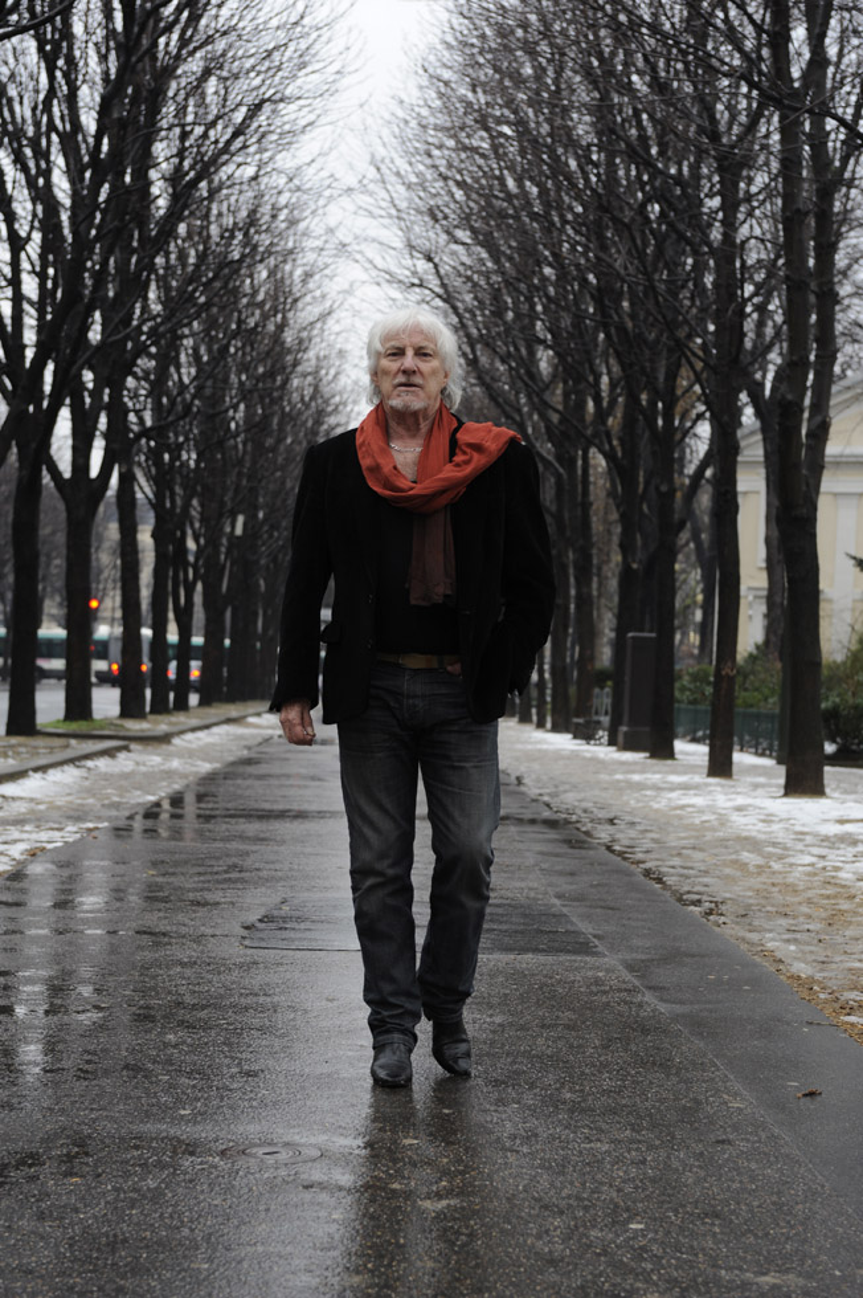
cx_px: 432
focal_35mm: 70
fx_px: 2520
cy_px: 649
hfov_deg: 19.4
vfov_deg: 28.9
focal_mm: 70
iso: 400
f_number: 6.3
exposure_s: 1/100
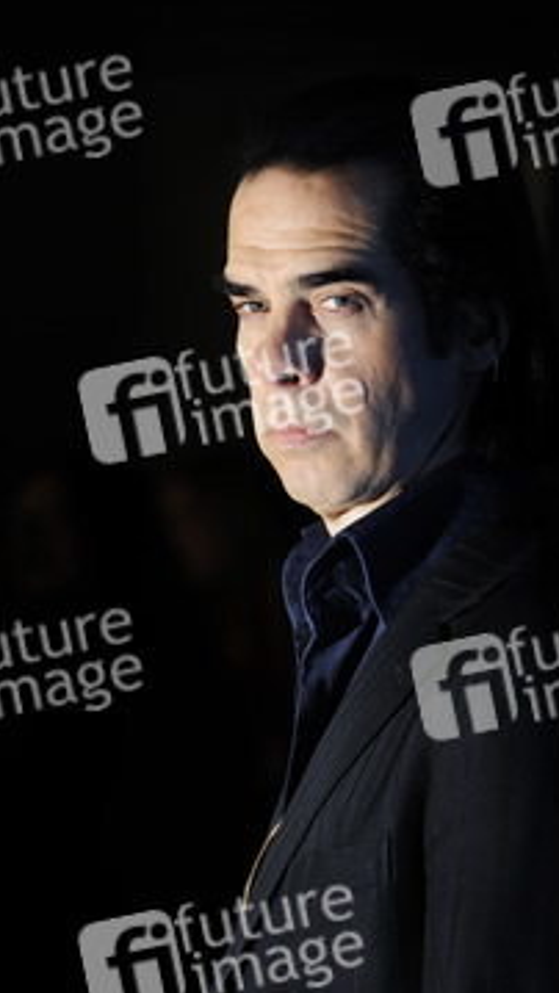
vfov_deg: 10.6
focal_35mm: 204
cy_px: 537
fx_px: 5374
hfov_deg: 6.0
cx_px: 302
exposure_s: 1/200
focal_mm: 175
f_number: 5.6
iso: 400
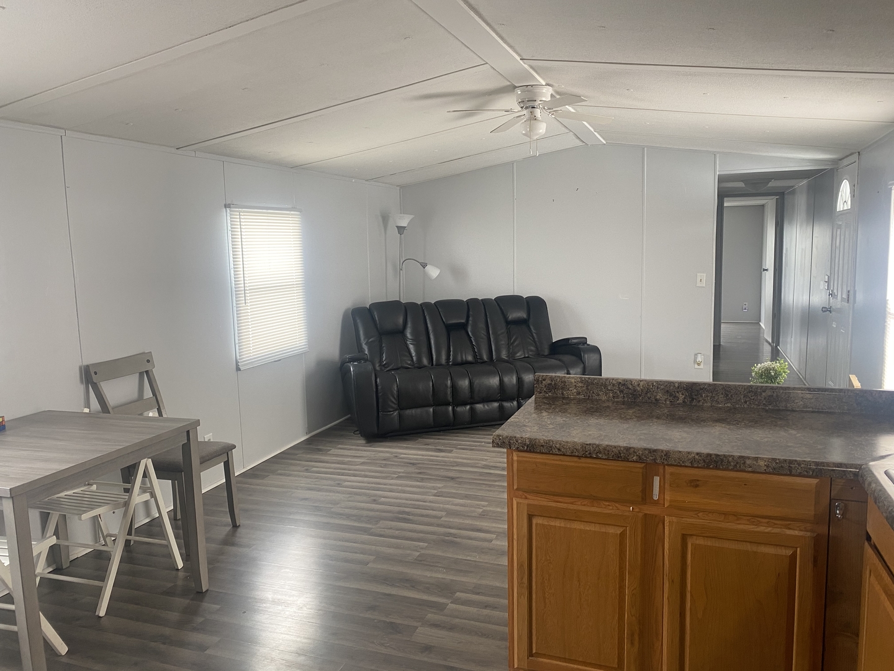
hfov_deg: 67.3
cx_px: 447
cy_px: 336
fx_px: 671
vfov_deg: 53.1
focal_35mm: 26
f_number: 1.8
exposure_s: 1/60
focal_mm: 4.25
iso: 80
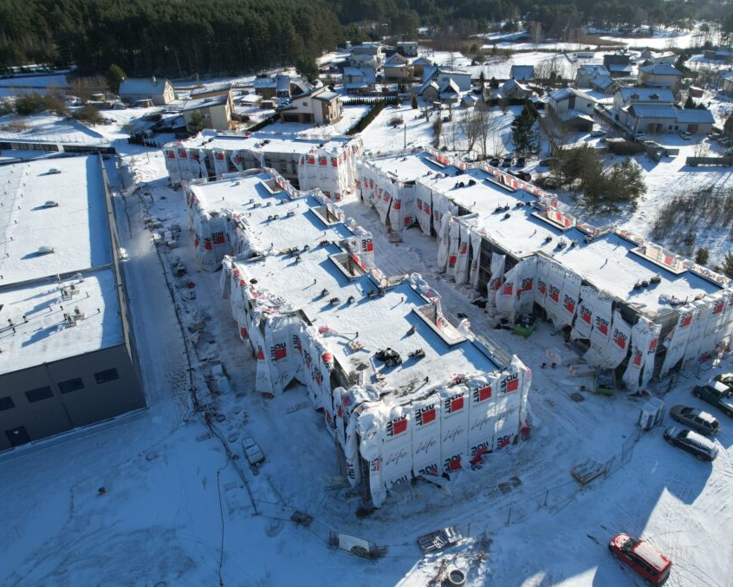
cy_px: 295
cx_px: 435
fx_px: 542
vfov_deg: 56.8
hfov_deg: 67.5
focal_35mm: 25
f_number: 2.8
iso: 100
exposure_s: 1/1500
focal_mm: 8.38
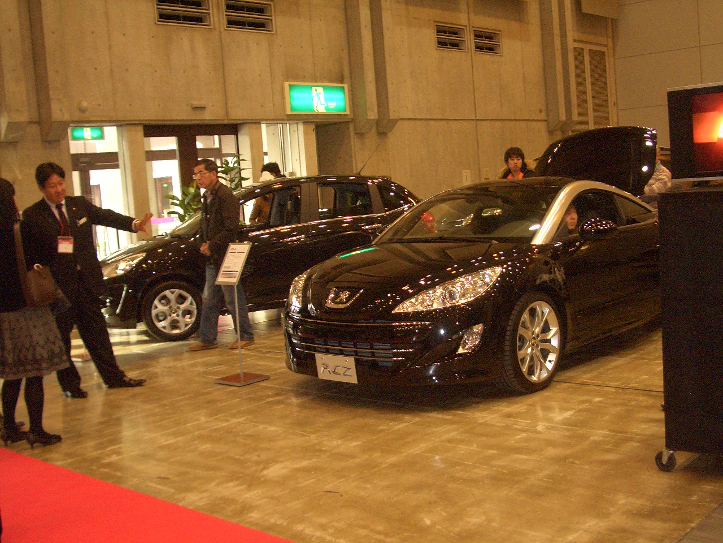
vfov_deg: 35.1
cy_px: 272
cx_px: 362
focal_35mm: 41
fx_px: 856
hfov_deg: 45.8
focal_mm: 6.8
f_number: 2.8
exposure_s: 1/60
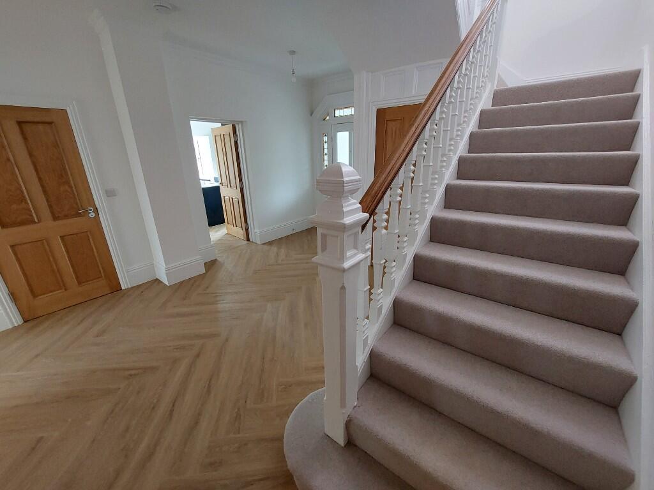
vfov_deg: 89.9
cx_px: 327
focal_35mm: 13
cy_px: 245
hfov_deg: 106.2
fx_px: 246
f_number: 2.2
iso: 250
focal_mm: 1.74
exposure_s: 1/40
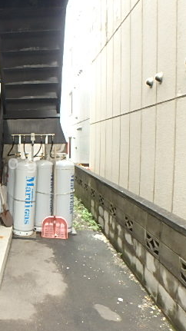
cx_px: -12
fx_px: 299
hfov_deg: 31.2
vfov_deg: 58.0
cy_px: 164
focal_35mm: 34
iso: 320
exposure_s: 1/30
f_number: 3.5
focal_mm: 3.7
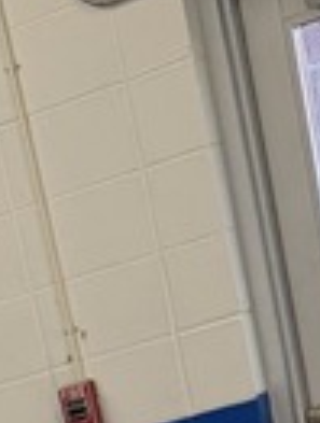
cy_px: 1615
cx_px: -23
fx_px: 2294
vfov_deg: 7.7
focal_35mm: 187
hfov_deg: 7.9
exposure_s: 1/120
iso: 100
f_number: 1.78
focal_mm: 6.76
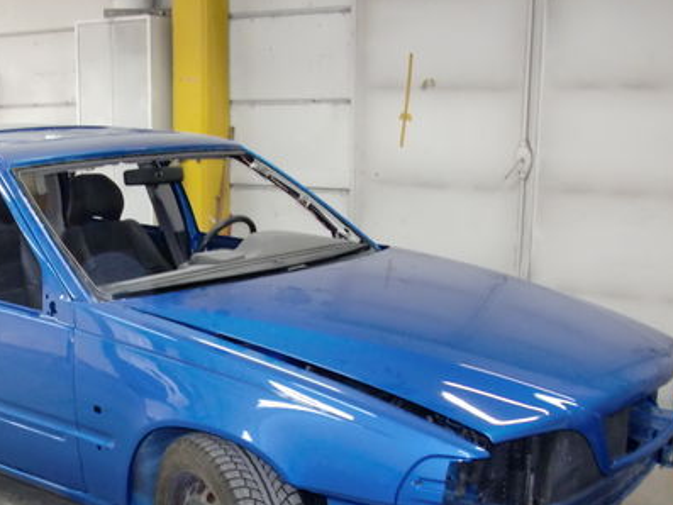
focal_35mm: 58
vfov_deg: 24.9
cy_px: 398
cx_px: 153
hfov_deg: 32.5
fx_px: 1128
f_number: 2.8
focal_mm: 6.3
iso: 400
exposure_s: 1/60
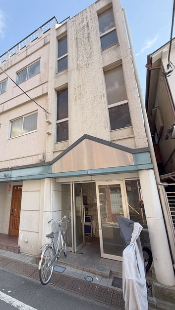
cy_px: 158
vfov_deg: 95.9
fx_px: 140
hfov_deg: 62.6
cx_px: 61
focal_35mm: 17
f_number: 2.2
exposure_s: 1/236
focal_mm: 2.22
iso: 40
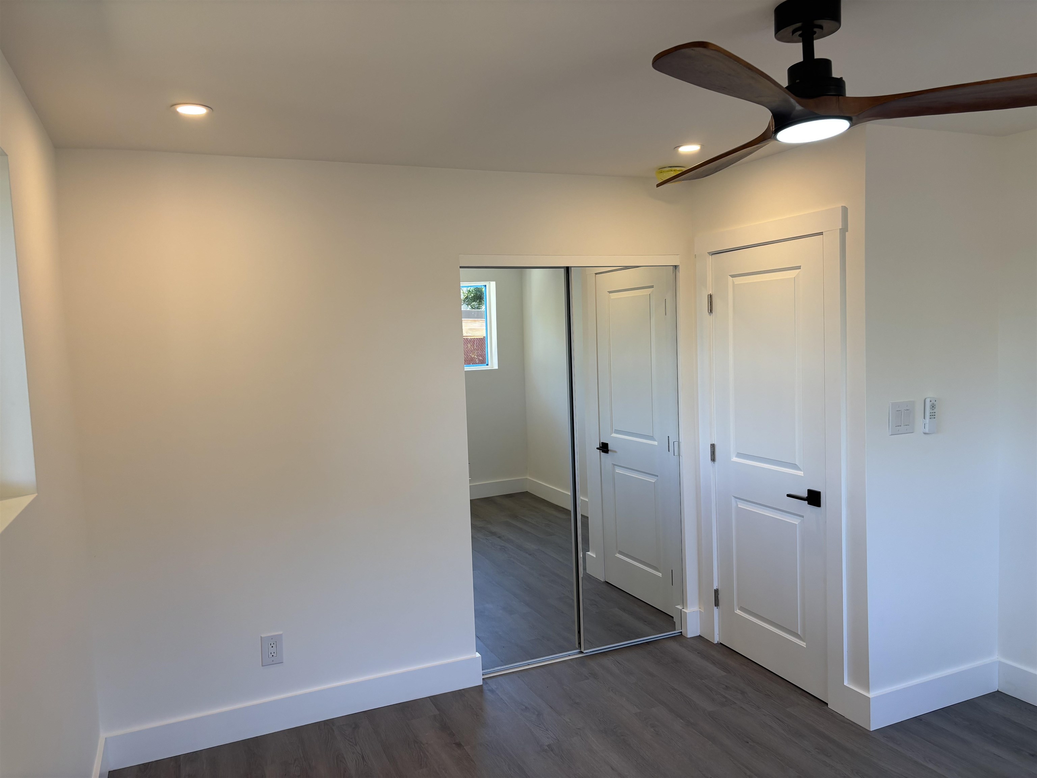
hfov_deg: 67.3
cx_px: 518
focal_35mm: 26
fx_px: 779
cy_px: 389
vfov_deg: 53.1
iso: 50
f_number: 1.6
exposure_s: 1/120
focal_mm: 5.96
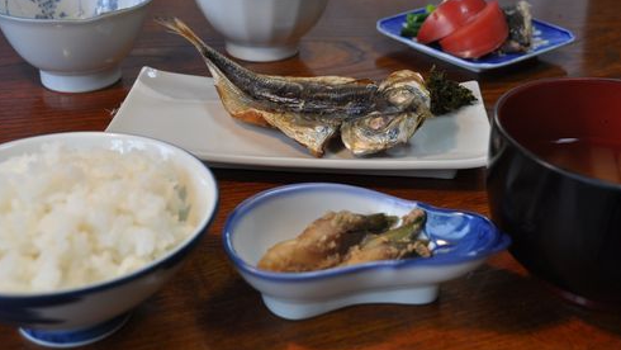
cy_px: 146
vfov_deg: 24.9
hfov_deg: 42.9
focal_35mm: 48
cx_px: 308
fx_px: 791
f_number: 5.6
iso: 640
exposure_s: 1/60
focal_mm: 30
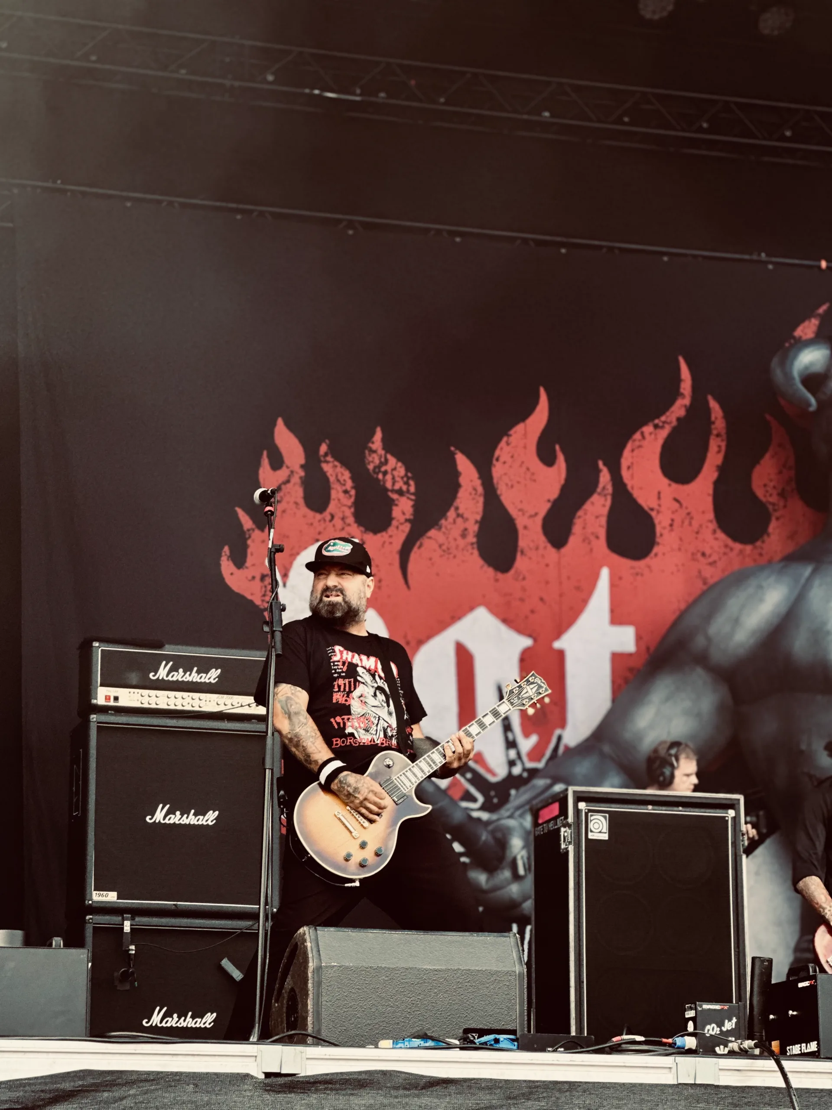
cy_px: 555
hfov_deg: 19.1
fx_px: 2468
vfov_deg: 25.3
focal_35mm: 77
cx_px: 416
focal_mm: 9
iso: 80
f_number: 2.8
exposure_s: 1/114
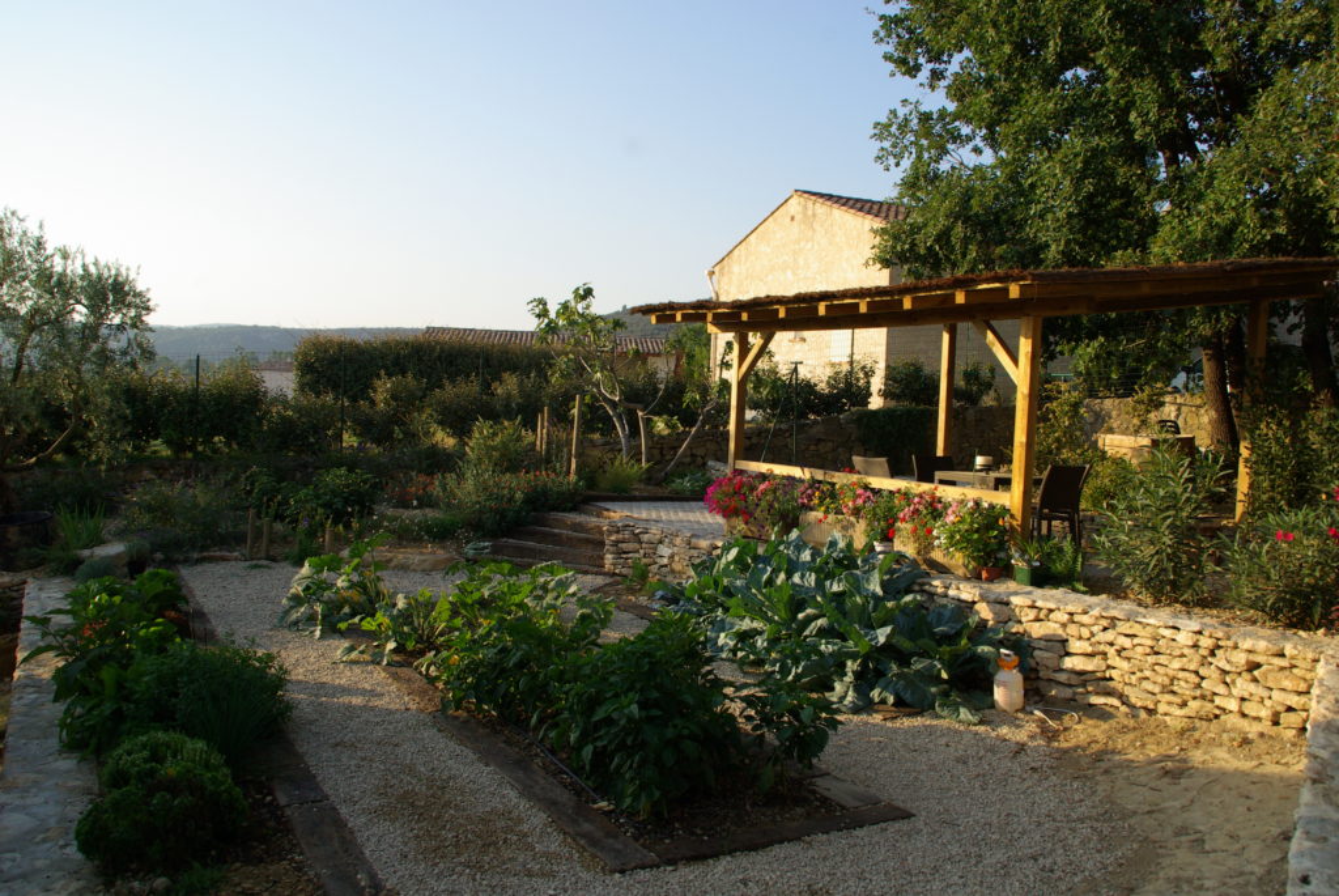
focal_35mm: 27
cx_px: 670
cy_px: 448
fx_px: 1005
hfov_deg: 67.3
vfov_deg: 48.0
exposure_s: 1/250
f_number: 6.7
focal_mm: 18
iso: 200
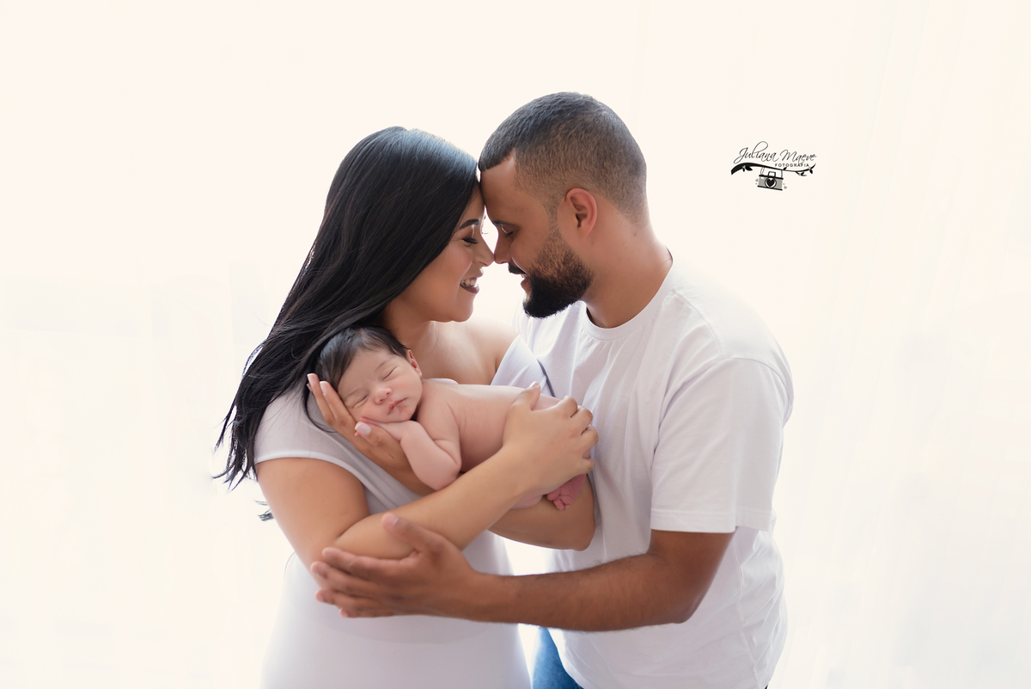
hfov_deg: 54.4
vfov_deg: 37.9
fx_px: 1003
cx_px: 516
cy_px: 344
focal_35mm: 35
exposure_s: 1/100
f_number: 2.5
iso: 400
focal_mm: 35
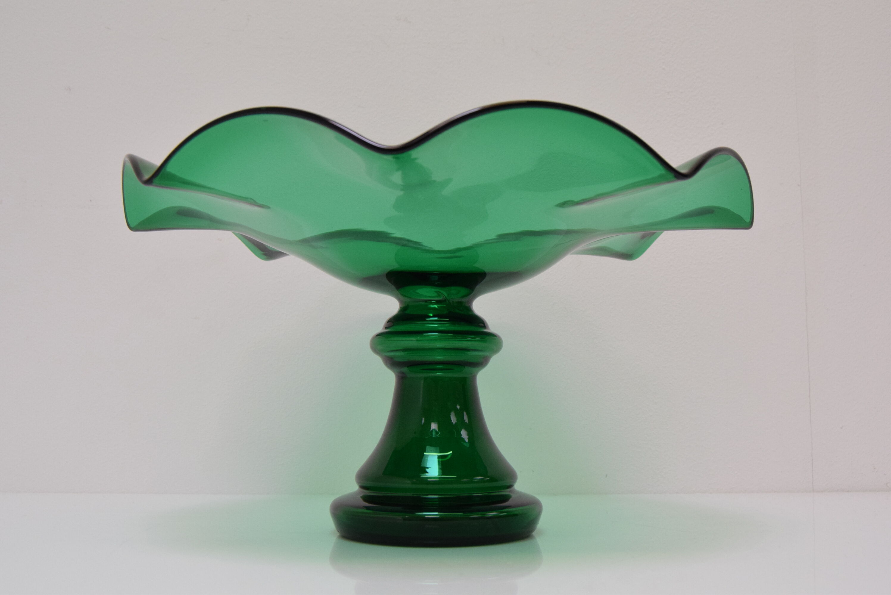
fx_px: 966
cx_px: 446
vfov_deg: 34.3
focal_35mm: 39
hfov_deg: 49.5
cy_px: 298
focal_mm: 26
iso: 1600
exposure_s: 1/250
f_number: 8
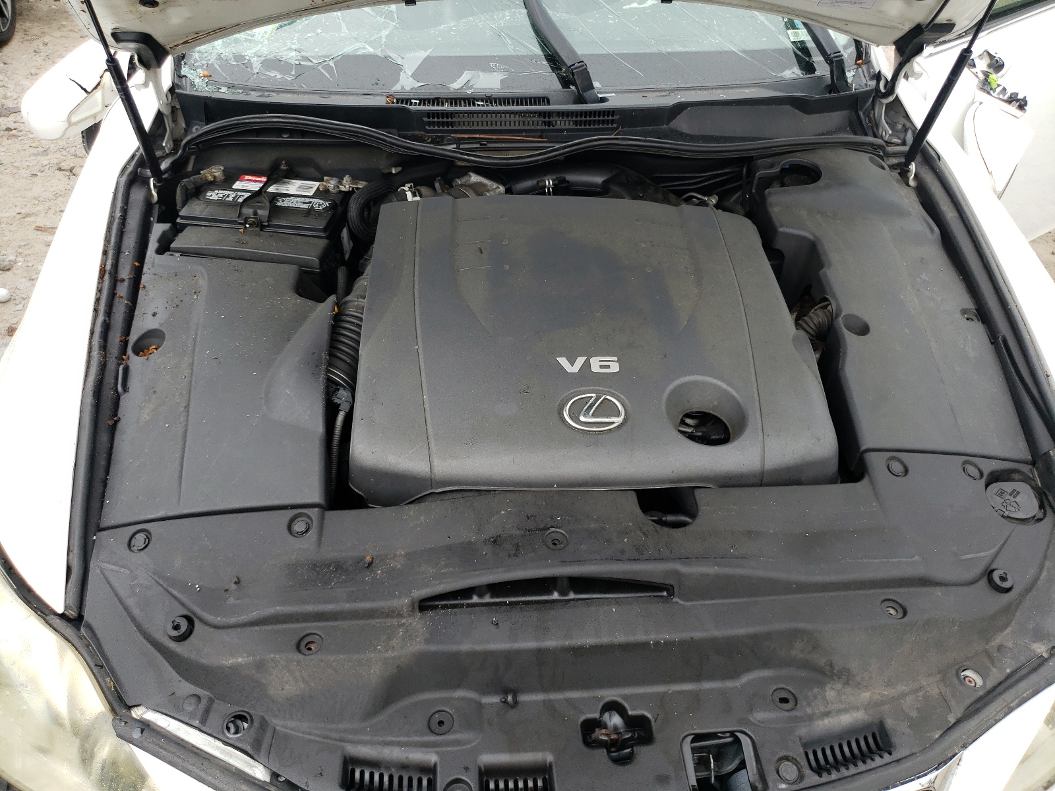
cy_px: 396
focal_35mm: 26
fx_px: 792
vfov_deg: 53.1
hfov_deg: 67.3
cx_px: 528
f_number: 1.5
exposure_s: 1/145
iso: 50
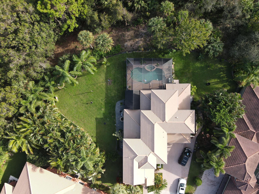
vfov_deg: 56.8
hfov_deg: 71.6
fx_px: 180
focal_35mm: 24
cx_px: 130
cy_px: 97
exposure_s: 1/160
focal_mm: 4.5
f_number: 2.8
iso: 100
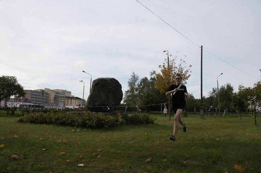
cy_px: 86
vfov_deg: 50.3
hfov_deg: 70.5
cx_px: 130
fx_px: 185
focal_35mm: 26
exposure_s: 1/640
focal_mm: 17
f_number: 10
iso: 400
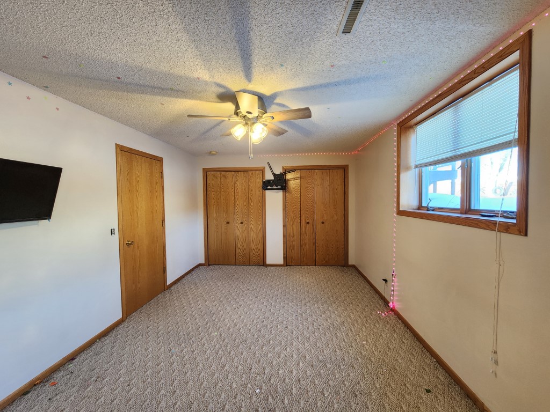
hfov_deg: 106.2
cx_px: 275
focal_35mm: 13
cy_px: 206
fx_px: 207
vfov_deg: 89.9
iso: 320
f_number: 2.2
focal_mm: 2.2
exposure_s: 1/40
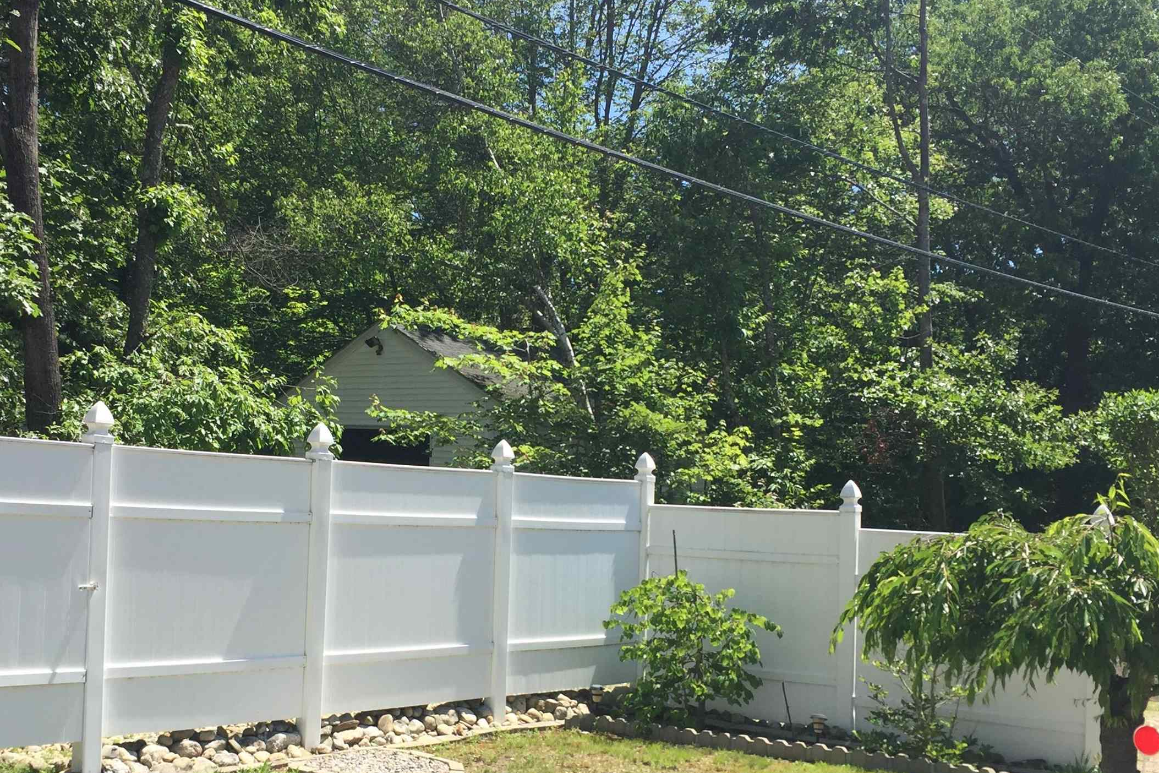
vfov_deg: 30.4
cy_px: 490
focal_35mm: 44
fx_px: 1416
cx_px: 493
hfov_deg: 44.4
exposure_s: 1/1319
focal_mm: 4.15
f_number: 2.2
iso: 32
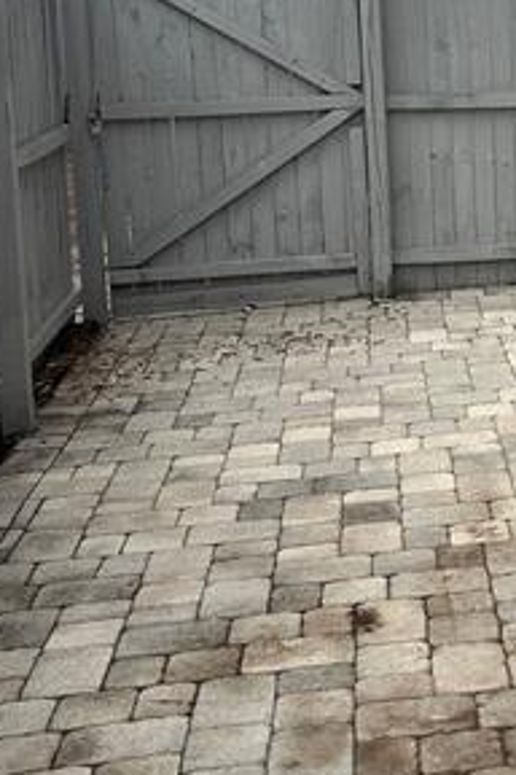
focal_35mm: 72
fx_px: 1548
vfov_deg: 27.7
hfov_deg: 17.5
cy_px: 188
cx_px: 712
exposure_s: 1/1326
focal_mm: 5.7
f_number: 1.5
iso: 50
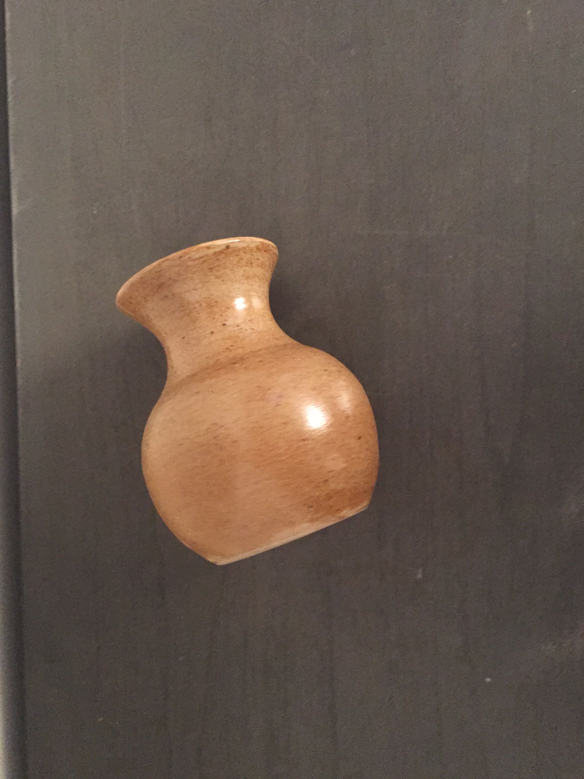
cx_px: 288
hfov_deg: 46.8
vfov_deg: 60.0
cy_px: 378
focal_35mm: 30
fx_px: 675
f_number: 2.2
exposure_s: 1/17
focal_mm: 4.15
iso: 320
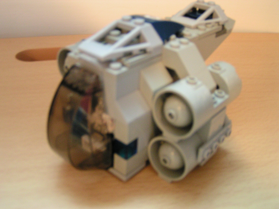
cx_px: 140
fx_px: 306
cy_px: 104
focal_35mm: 38
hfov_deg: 49.0
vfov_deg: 37.7
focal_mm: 5.8
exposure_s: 1/2.5
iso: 200
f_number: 2.8
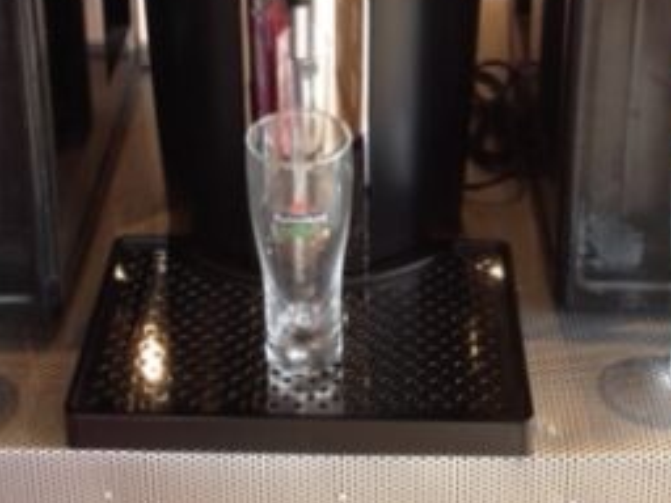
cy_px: -9
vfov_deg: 17.9
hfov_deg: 24.4
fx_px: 1551
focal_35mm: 80
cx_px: 303
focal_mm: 4.28
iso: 80
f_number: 2.4
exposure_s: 1/20
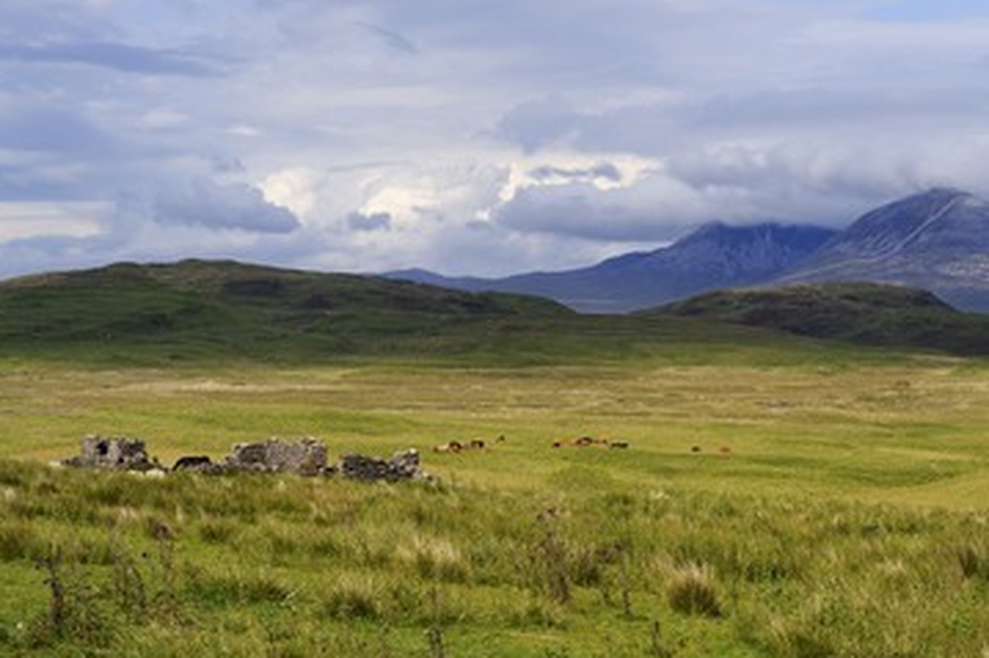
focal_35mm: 82
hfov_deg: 24.8
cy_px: 322
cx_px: 559
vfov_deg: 16.6
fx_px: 2252
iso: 200
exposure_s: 1/320
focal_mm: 70
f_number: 11
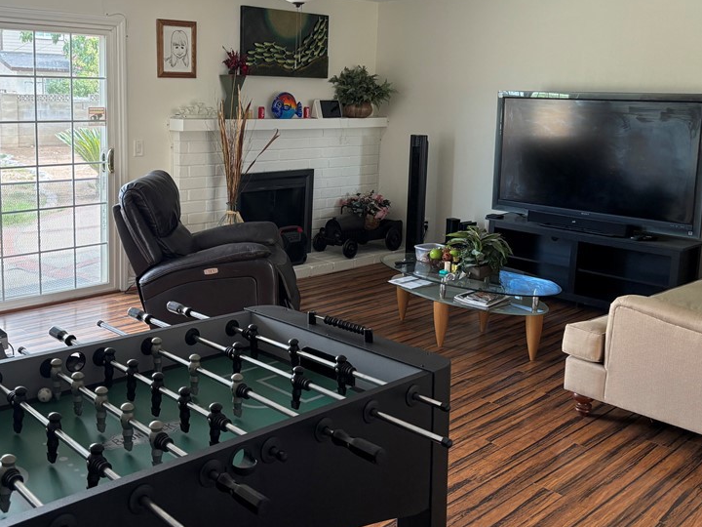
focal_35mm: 37
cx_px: 264
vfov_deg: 38.4
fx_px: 750
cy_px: 191
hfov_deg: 49.7
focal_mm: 5.96
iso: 125
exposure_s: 1/89
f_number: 1.6
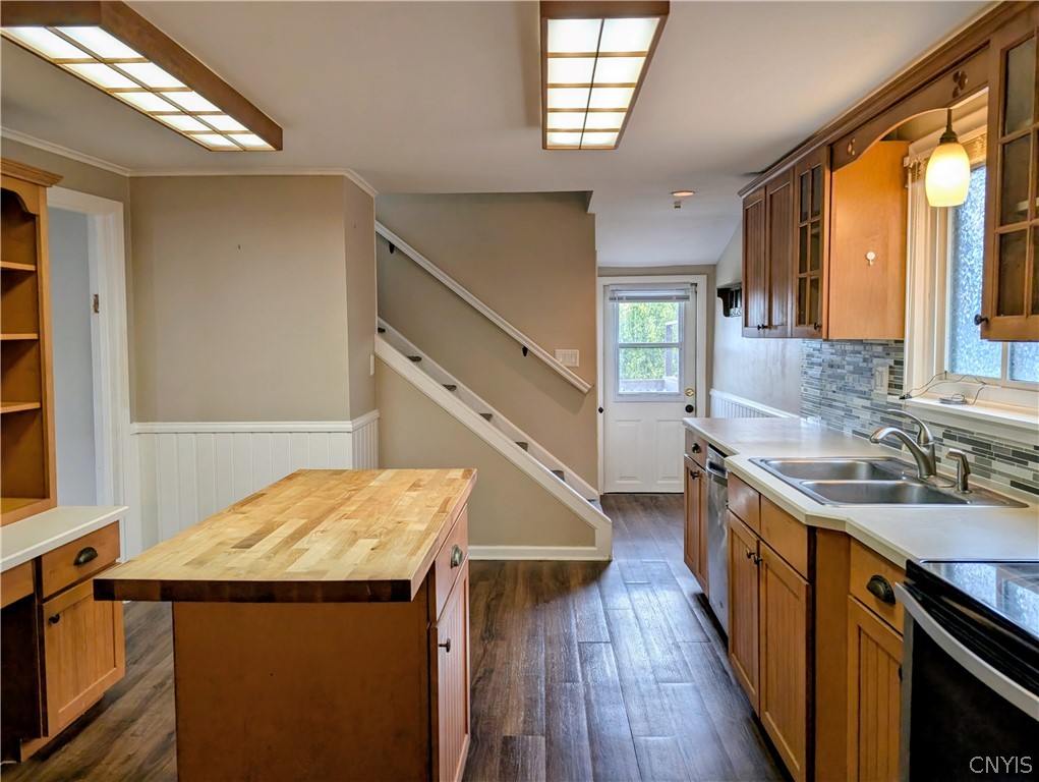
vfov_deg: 56.9
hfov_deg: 71.5
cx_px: 520
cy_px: 391
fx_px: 721
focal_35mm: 24
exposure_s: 1/120
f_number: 1.68
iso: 45
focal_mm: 6.9
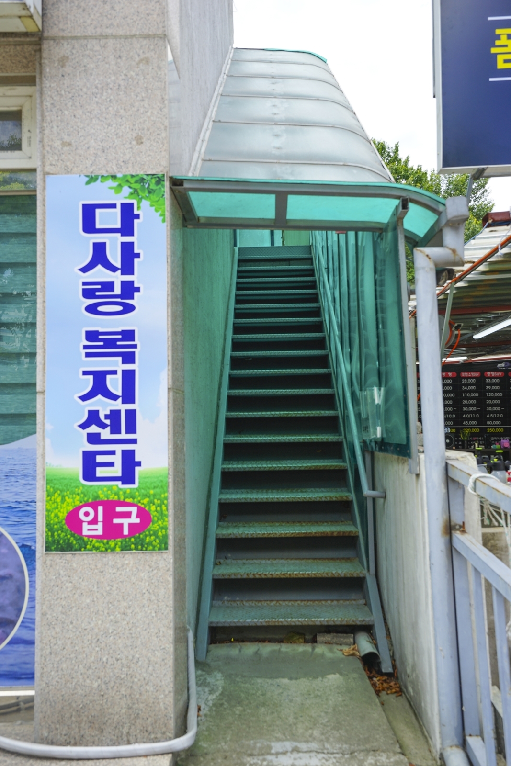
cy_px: 383
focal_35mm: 32
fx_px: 681
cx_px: 256
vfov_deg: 58.7
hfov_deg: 41.1
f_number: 8
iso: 100
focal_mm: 32
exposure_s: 1/100
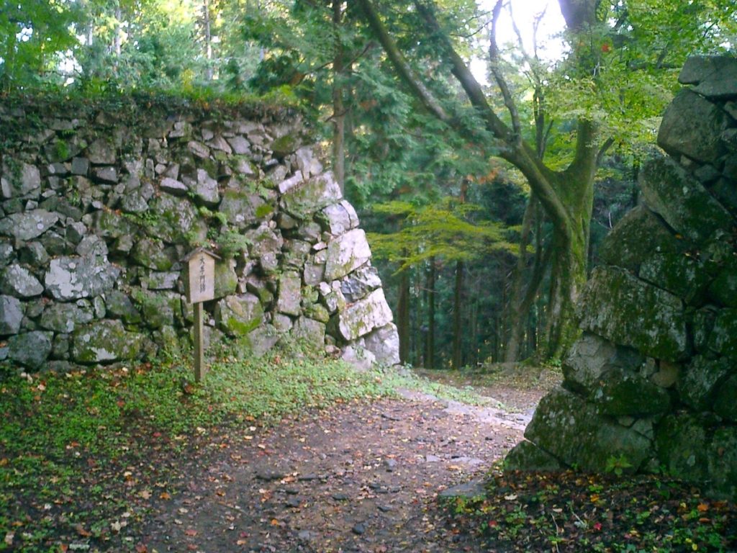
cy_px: 276
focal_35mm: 36
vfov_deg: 39.7
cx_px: 368
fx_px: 766
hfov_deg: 51.4
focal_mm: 7.5
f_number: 3.2
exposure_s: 1/30
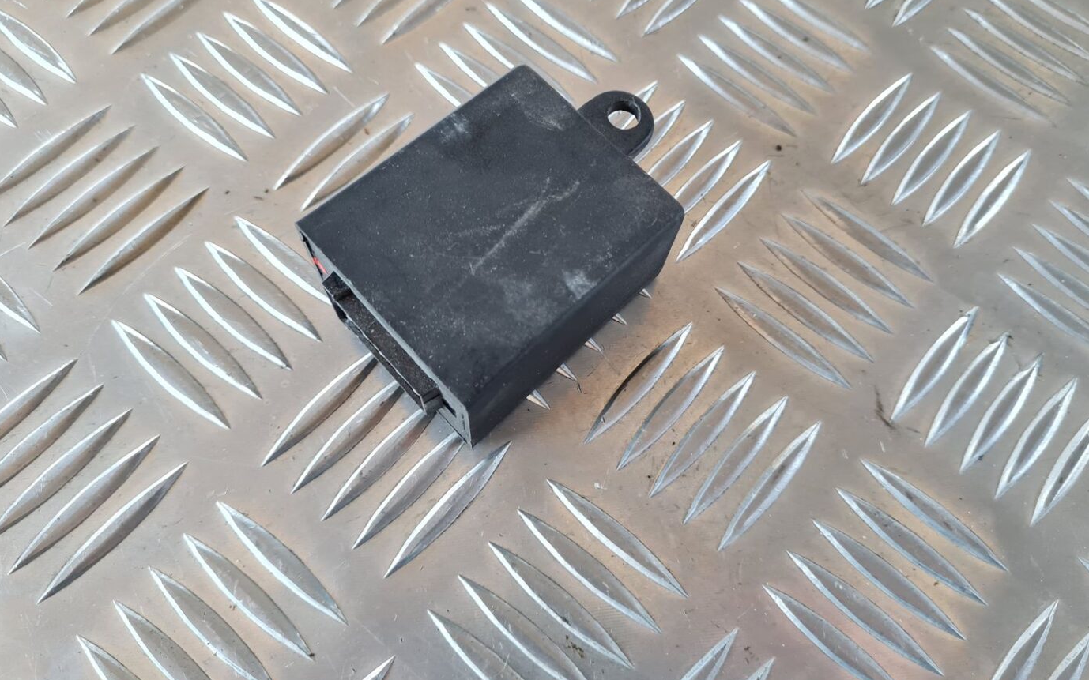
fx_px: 831
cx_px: 537
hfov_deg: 66.5
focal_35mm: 28
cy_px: 272
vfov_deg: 44.3
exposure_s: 1/100
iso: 320
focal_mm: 5.4
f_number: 1.8
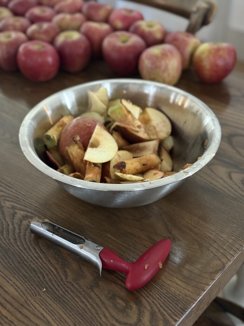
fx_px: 451
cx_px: 122
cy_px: 163
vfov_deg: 39.7
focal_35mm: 48
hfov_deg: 30.3
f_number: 1.78
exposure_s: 1/24
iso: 640
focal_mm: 6.76
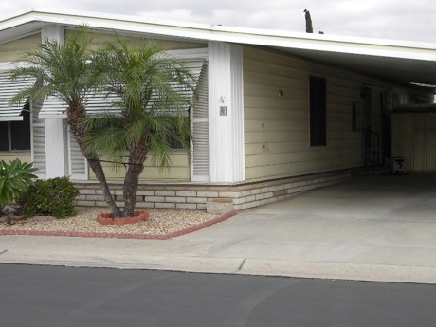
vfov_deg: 25.6
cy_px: 202
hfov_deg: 33.8
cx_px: 230
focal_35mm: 57
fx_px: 718
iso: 80
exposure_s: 1/397
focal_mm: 7.3
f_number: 3.8
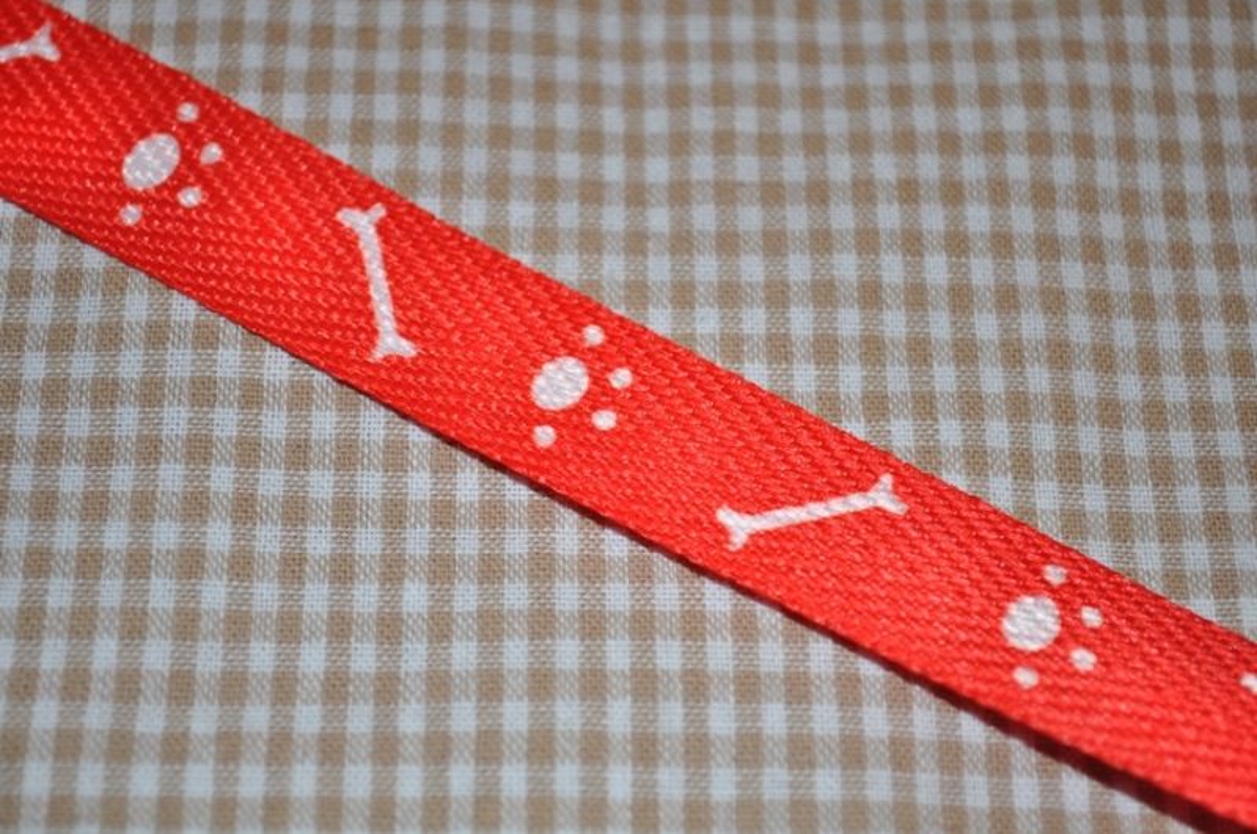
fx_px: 2301
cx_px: 628
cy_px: 417
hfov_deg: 30.6
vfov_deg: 20.6
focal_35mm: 66
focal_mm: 44
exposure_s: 1/60
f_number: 5.3
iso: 200
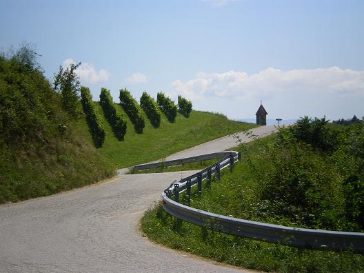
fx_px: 1199
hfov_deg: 17.3
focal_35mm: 114
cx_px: 182
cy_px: 136
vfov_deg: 13.0
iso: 64
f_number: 8.5
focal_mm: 18.9
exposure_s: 1/200
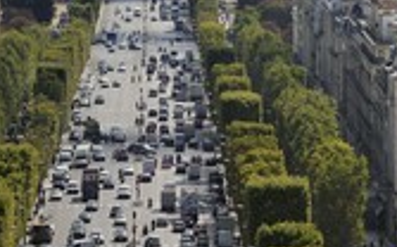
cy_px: -12
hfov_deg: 5.0
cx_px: 395
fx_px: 4572
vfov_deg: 3.1
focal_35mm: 423
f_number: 11
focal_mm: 165
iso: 200
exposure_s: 1/250
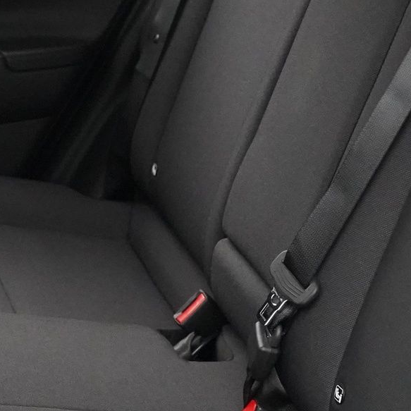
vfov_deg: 17.0
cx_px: 164
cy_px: 260
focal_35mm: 102
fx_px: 1370
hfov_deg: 17.0
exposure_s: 1/125
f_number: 3.5
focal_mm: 28
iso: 12800
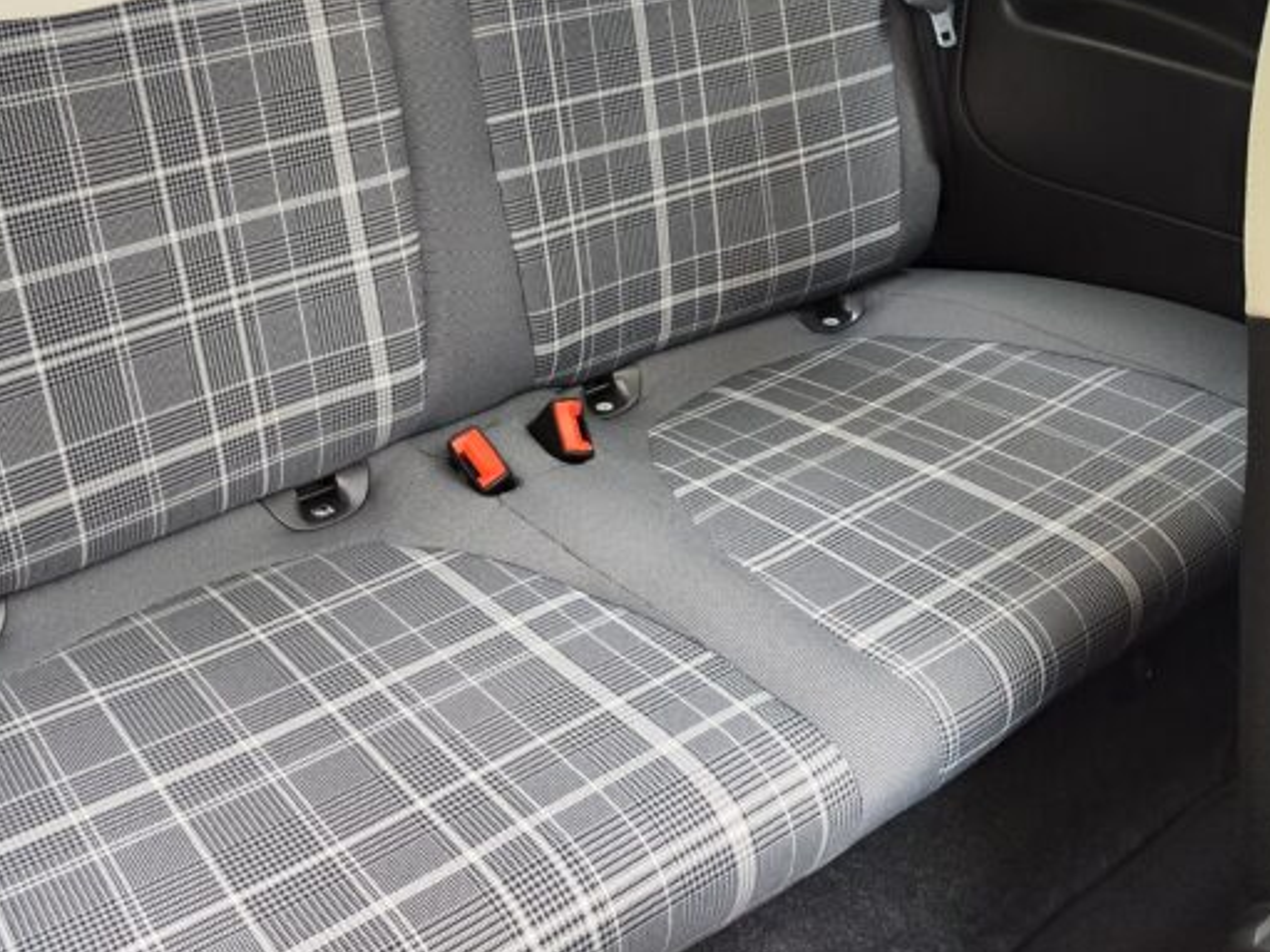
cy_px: 241
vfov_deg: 38.6
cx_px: 430
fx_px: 1320
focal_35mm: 36
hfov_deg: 50.5
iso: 429
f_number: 1.69
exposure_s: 1/100
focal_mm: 7.01
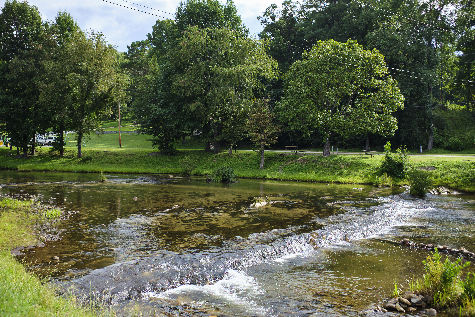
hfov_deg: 54.4
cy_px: 158
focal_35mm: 35
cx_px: 238
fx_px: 462
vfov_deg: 37.9
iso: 200
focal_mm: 23
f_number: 2.2
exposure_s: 1/2000
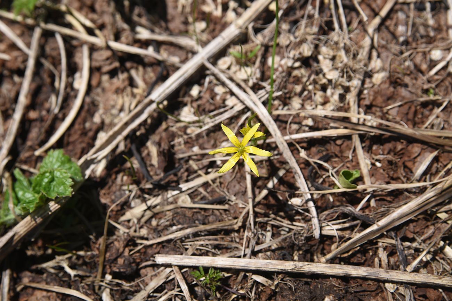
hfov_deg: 28.1
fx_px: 904
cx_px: 226
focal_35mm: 72
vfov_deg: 18.9
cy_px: 150
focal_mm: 72
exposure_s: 1/500
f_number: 8
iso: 125
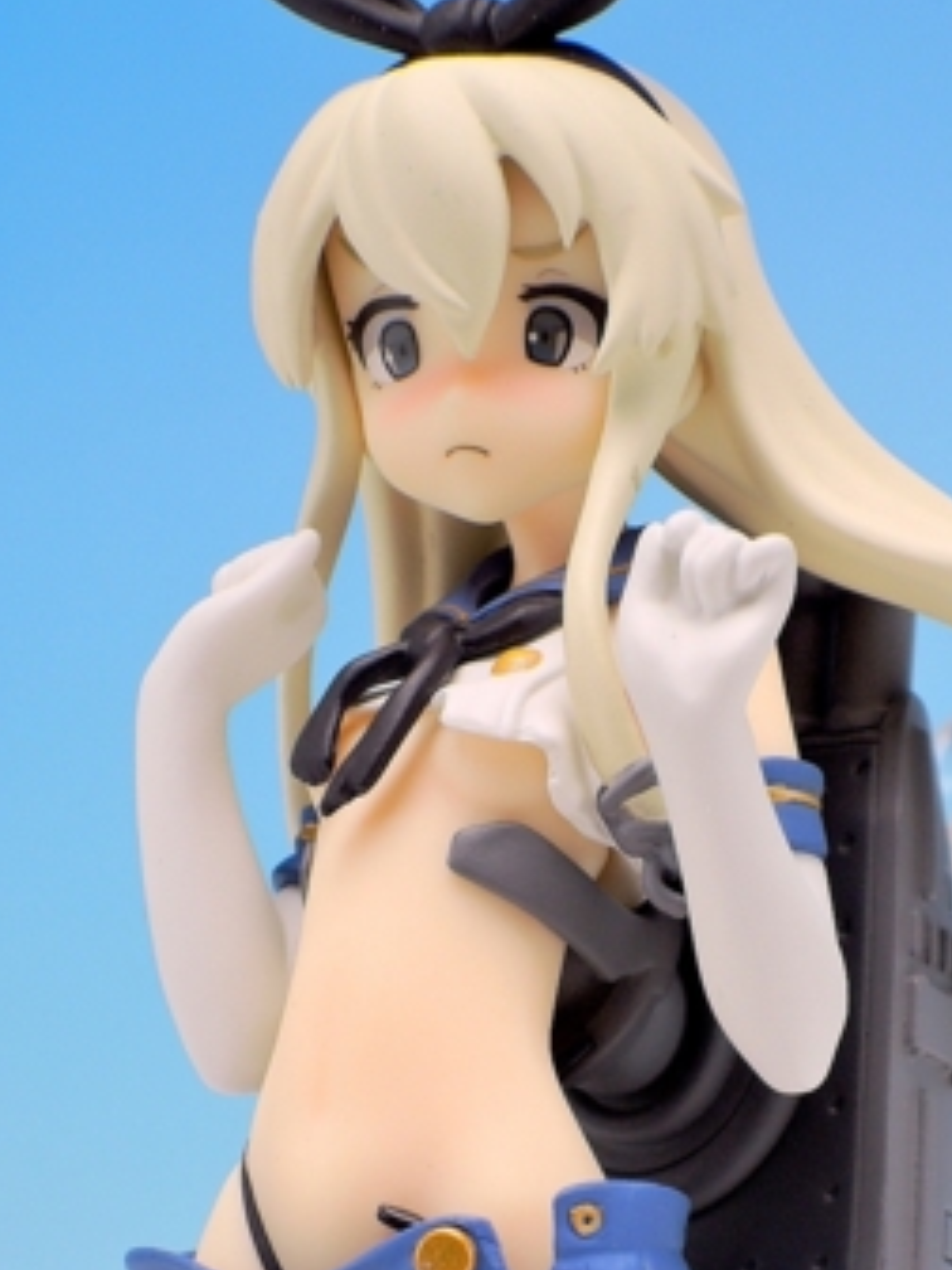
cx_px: 438
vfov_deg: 15.8
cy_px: 711
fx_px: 4584
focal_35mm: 125
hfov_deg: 11.9
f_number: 5.2
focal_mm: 22.4
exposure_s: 1/5
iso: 80
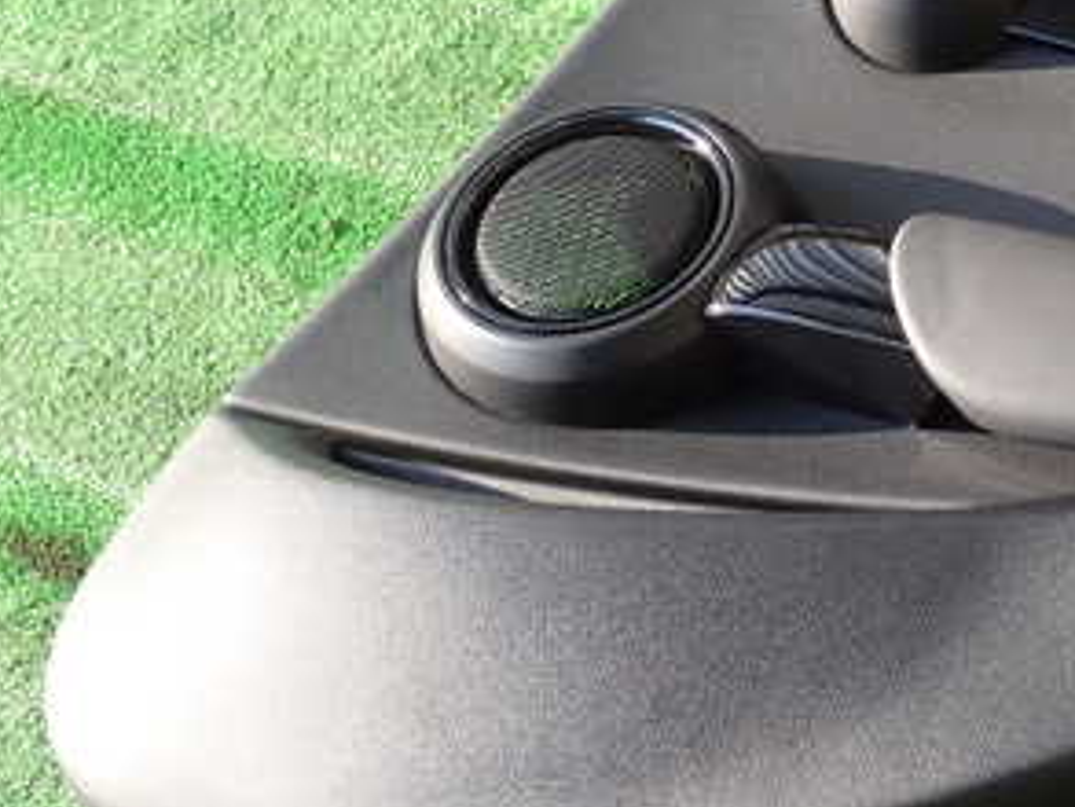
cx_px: 1013
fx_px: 2610
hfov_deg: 22.6
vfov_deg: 17.6
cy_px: 400
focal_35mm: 84
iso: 100
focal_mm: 7.31
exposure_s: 1/80
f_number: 4
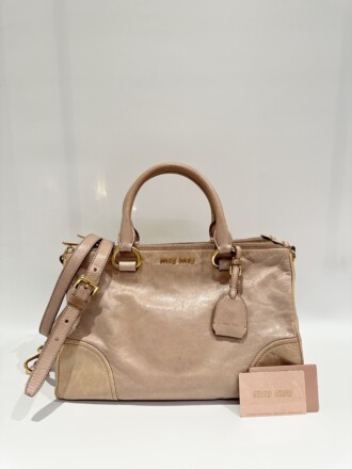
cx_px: 176
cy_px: 234
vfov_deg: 71.6
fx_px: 325
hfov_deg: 56.8
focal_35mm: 24
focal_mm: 6.86
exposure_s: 1/50
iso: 125
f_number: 1.78
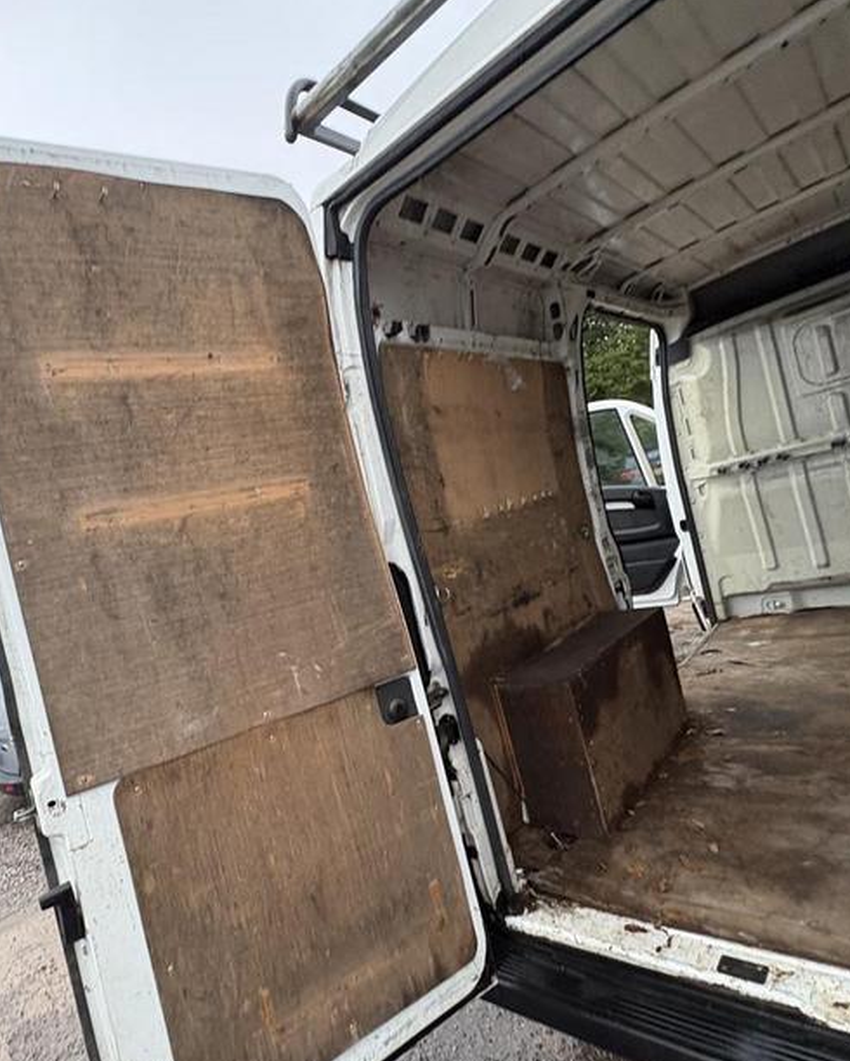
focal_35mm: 20
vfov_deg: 80.2
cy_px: 574
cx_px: 262
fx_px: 629
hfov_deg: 65.7
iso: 200
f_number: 2.2
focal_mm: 2.22
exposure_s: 1/99
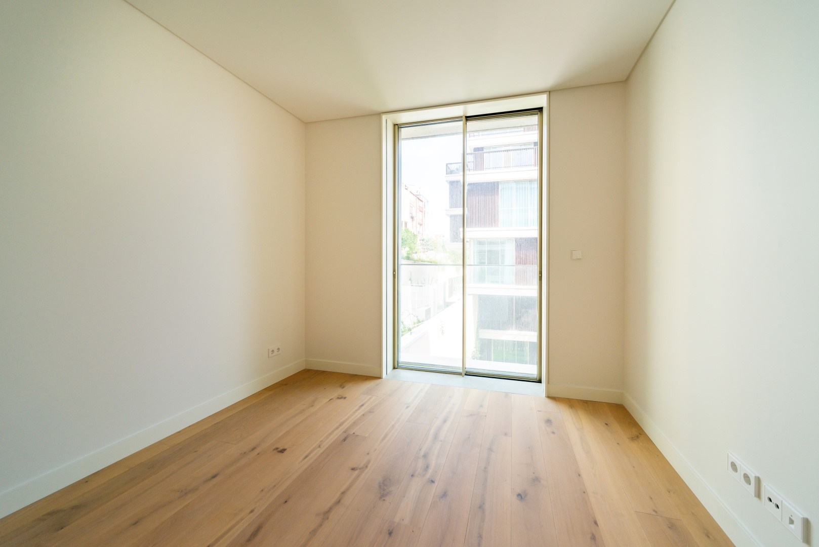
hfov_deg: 108.3
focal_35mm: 13
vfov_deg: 85.5
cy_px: 274
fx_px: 296
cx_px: 410
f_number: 9
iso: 320
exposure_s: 1/100
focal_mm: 13
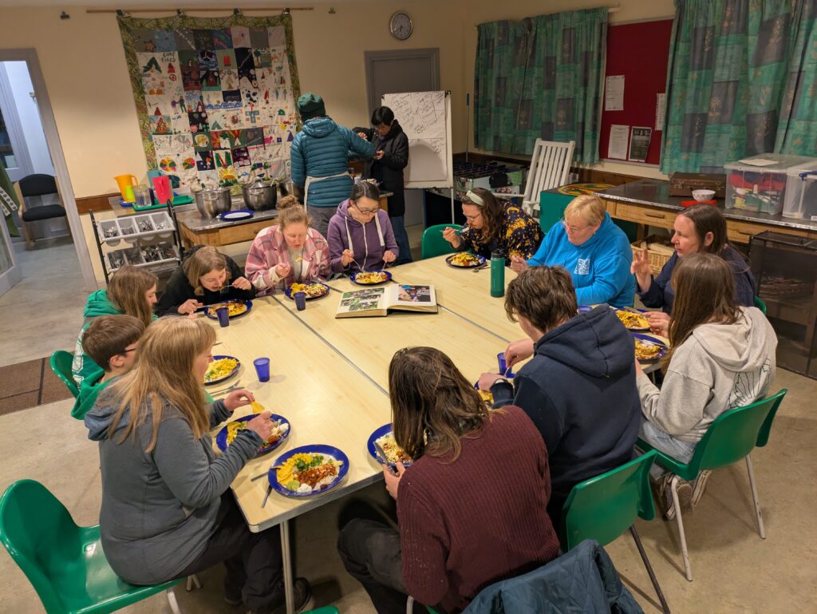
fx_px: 590
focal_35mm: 25
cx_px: 408
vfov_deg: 54.9
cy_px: 307
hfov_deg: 69.4
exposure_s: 1/100
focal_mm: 5.43
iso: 359
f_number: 1.89
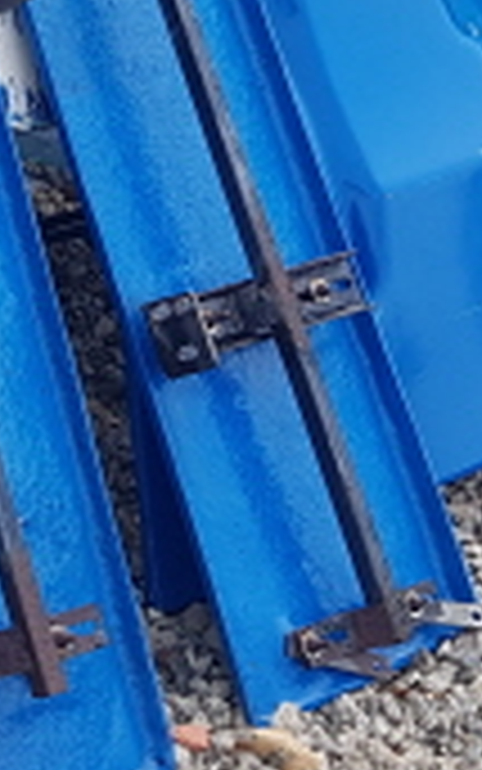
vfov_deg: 18.5
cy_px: -81
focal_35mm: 108
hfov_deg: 11.4
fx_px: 2268
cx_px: -333
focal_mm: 4.2
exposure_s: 1/437
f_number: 1.7
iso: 50
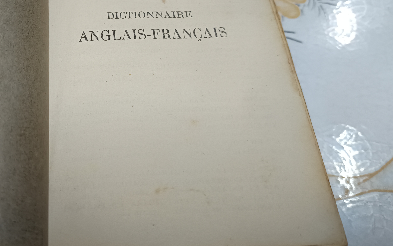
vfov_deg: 30.8
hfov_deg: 46.5
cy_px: 66
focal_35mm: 41
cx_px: 99
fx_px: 439
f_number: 1.7
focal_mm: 5.31
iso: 1063
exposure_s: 1/33.3
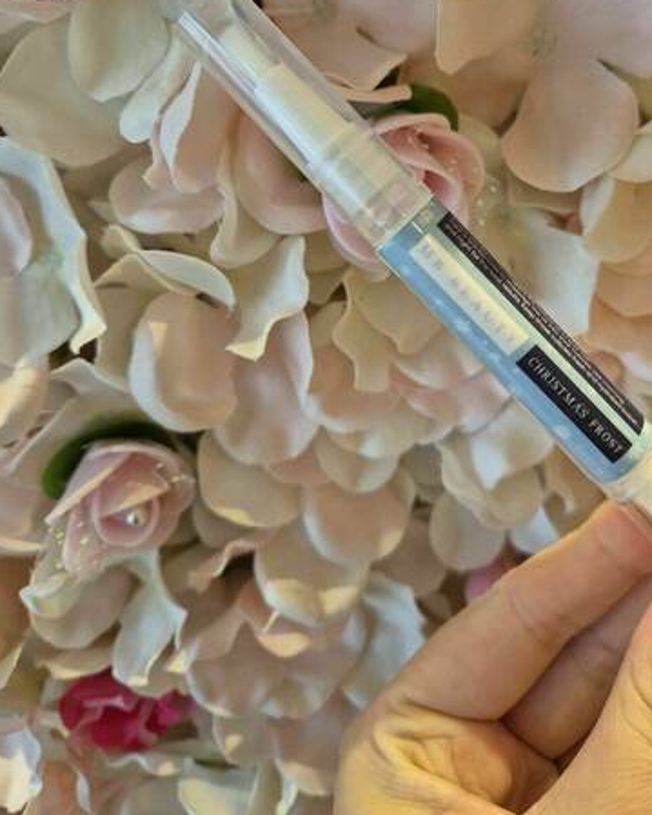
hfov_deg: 48.1
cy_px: 287
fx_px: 724
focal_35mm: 30
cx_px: 401
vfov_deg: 57.8
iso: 500
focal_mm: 5.4
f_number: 1.8
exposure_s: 1/100
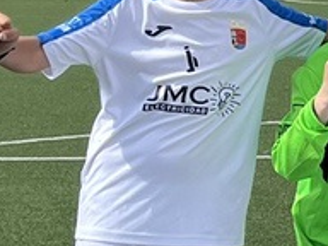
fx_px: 1800
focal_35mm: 190
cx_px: 683
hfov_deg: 9.6
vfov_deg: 7.8
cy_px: 196
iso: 50
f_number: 1.6
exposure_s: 1/4016
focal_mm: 5.1
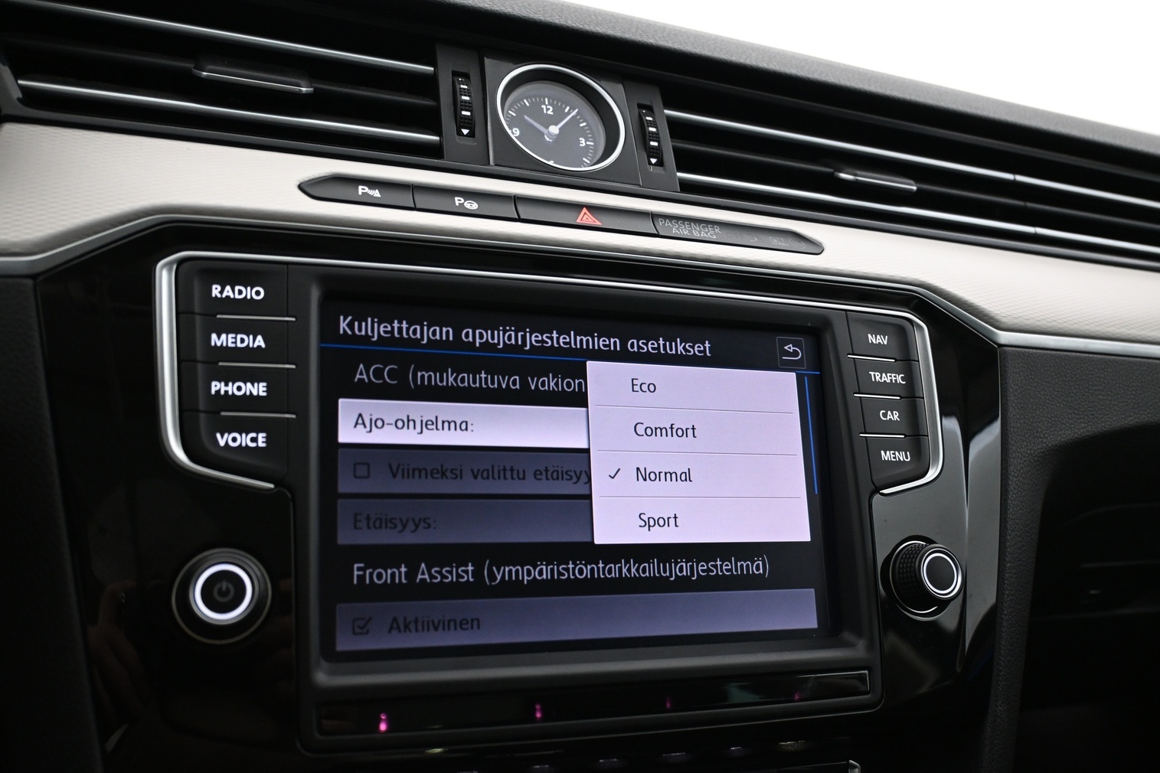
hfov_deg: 59.9
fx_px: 1007
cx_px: 573
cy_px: 393
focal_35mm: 31
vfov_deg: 42.0
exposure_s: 1/30
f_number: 3.8
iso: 1600
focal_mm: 19.5
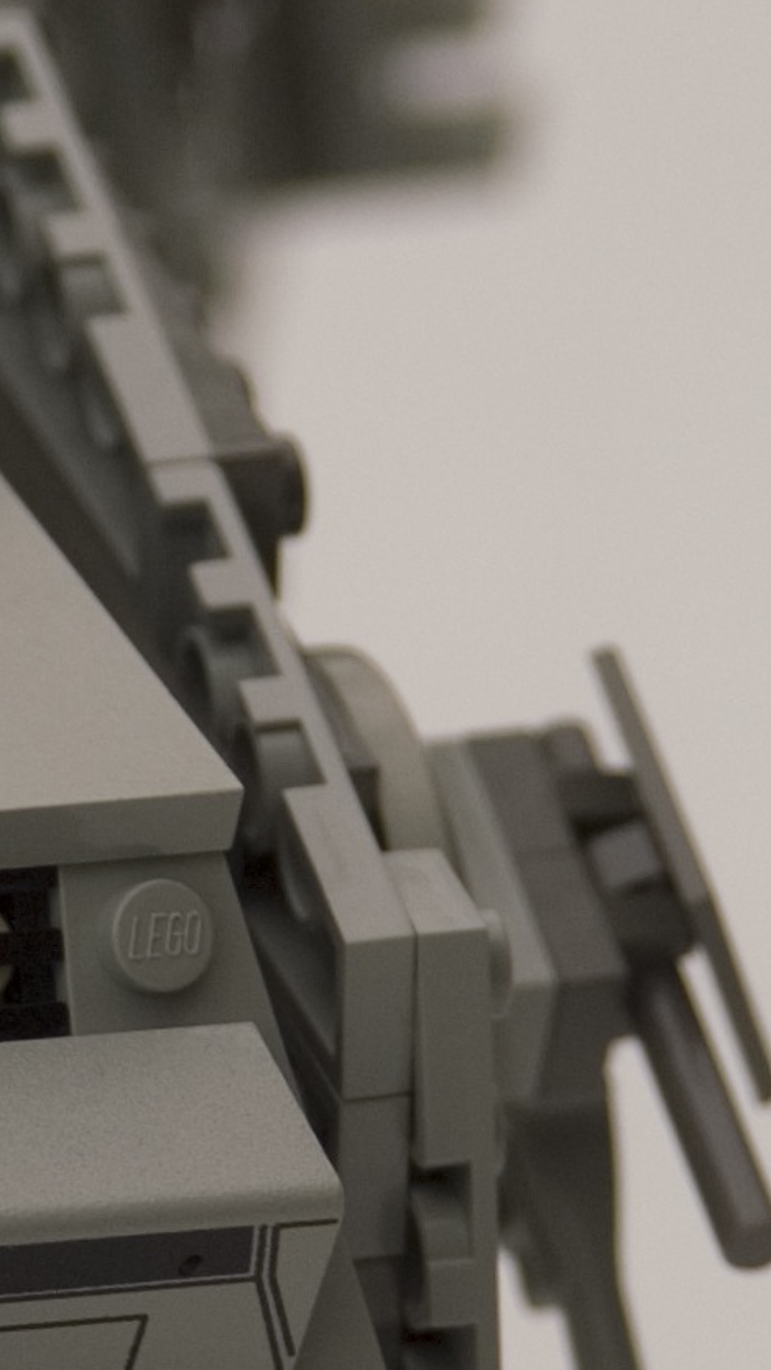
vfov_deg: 3.6
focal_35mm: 595
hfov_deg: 2.0
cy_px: 1073
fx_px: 21625
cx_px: -316
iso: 200
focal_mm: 105
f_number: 4.8
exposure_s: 1/500
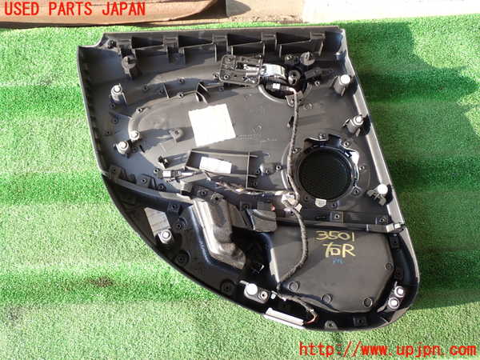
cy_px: 180
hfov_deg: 45.8
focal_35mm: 41
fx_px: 569
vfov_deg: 35.1
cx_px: 240
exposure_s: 1/100
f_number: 2.8
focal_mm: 7.31
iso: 100
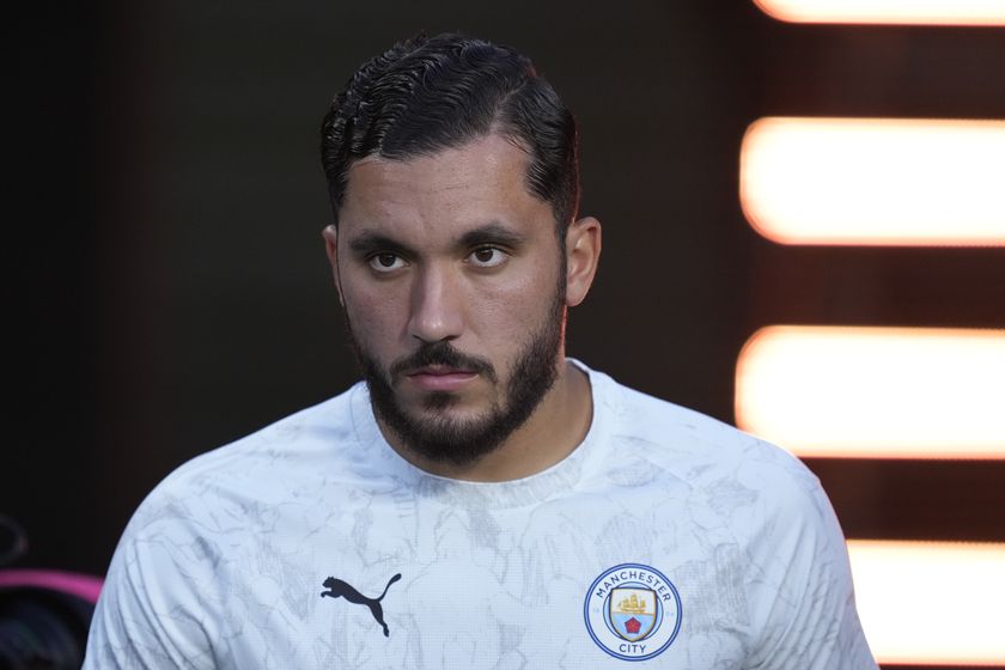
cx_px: 502
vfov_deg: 3.4
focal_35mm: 400
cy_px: 335
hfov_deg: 5.2
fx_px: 11166
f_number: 2.8
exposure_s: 1/1600
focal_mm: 400
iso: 3200
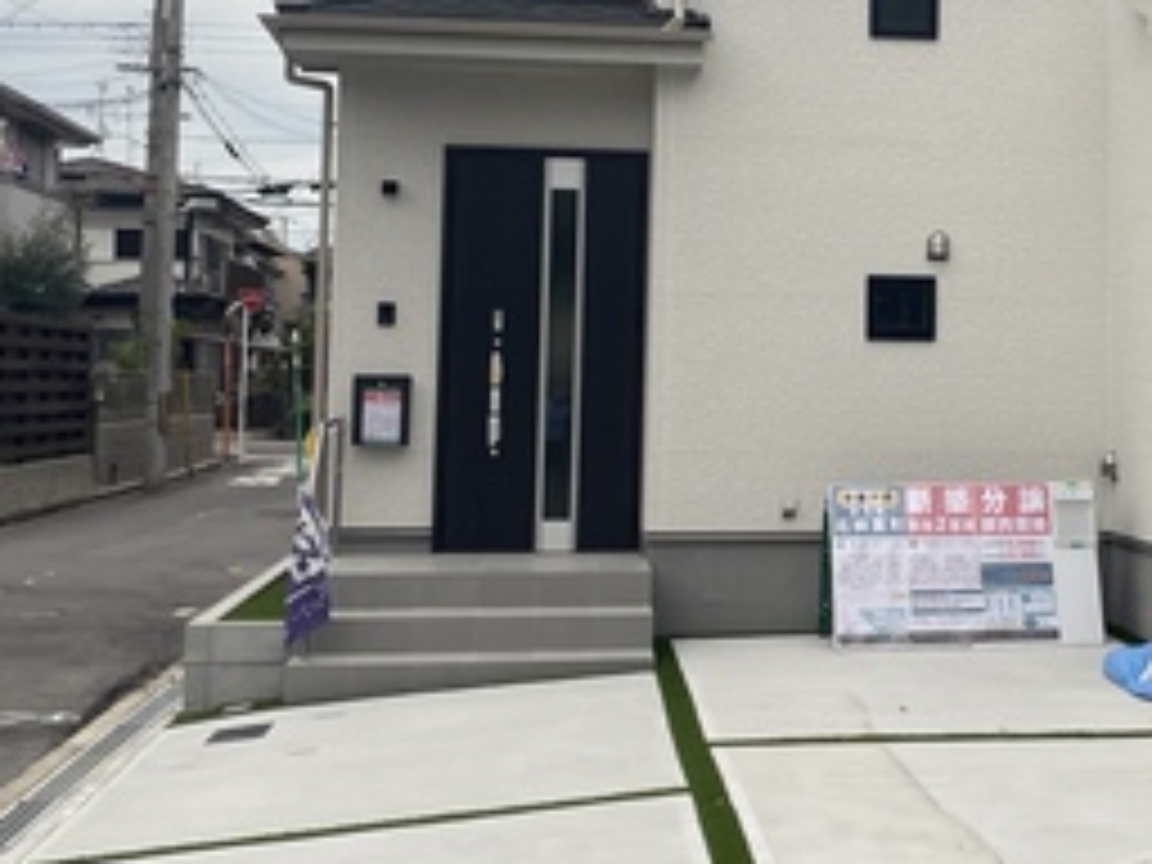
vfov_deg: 22.4
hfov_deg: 29.0
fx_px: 2163
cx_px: 954
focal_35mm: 65
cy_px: 238
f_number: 1.6
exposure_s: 1/283
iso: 32
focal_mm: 4.2
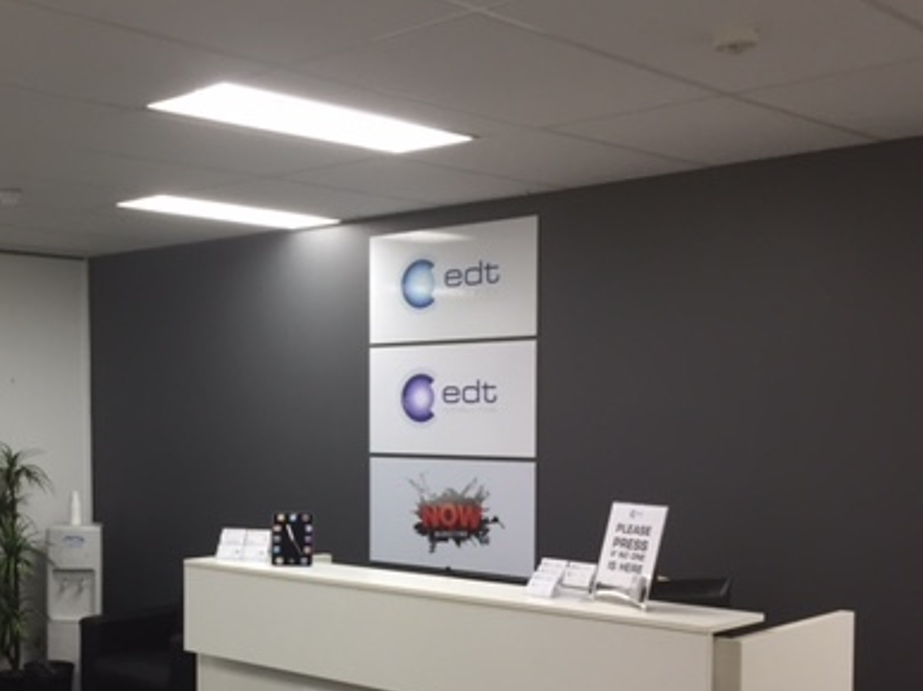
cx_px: 167
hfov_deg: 38.0
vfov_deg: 30.0
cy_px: 472
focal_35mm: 48
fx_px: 1279
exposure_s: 1/33
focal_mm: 4.15
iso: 80
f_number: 2.2
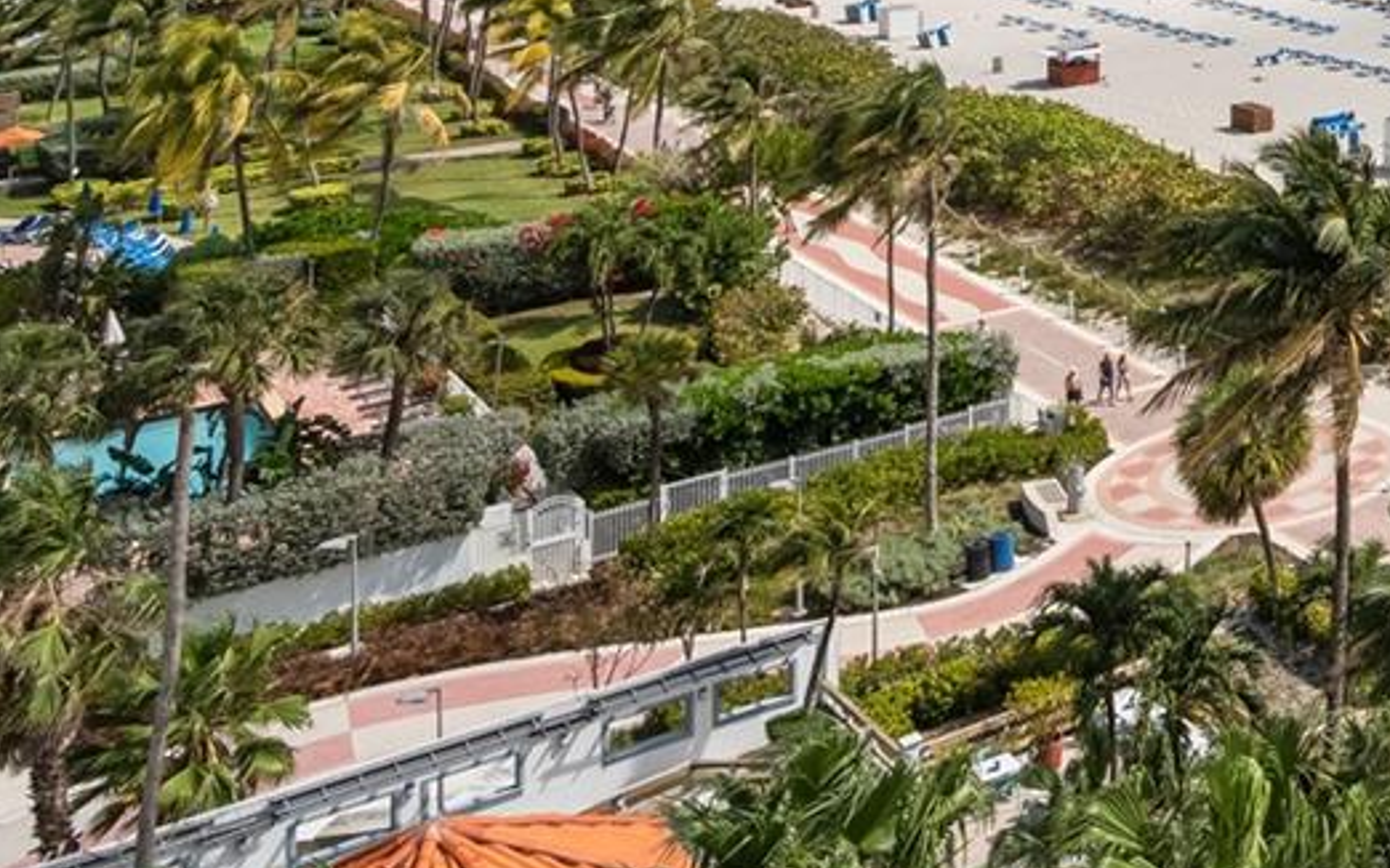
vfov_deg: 22.9
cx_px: 1872
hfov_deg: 30.4
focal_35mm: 50
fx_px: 1894
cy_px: -274
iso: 50
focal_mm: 16
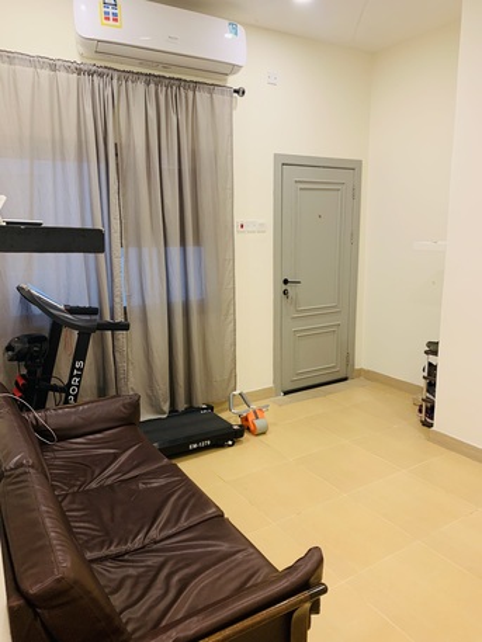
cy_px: 321
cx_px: 241
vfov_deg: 67.3
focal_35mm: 26
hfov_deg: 53.1
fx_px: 482
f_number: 1.8
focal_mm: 4.25
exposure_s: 1/60
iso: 160
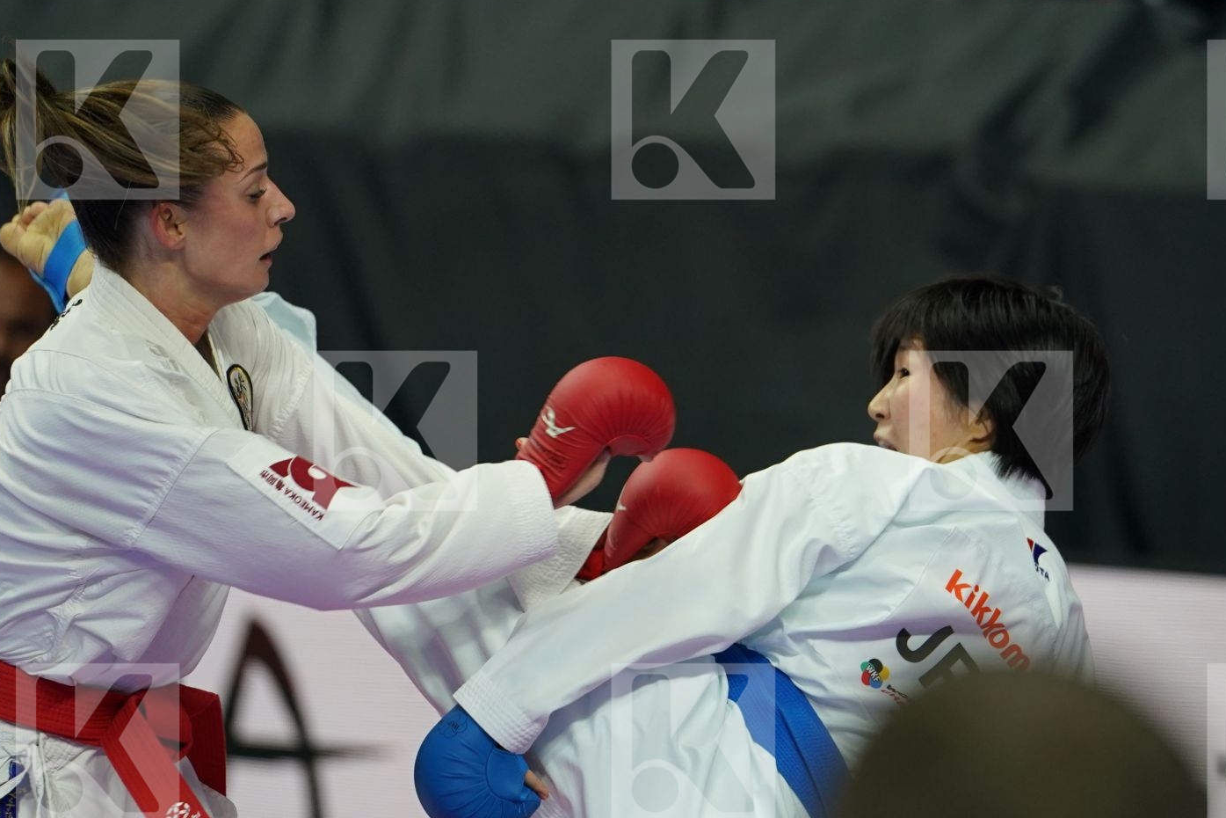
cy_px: 431
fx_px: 13178
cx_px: 693
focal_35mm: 387
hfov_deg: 5.3
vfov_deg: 3.6
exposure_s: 1/1000
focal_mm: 200
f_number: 2.8
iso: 800
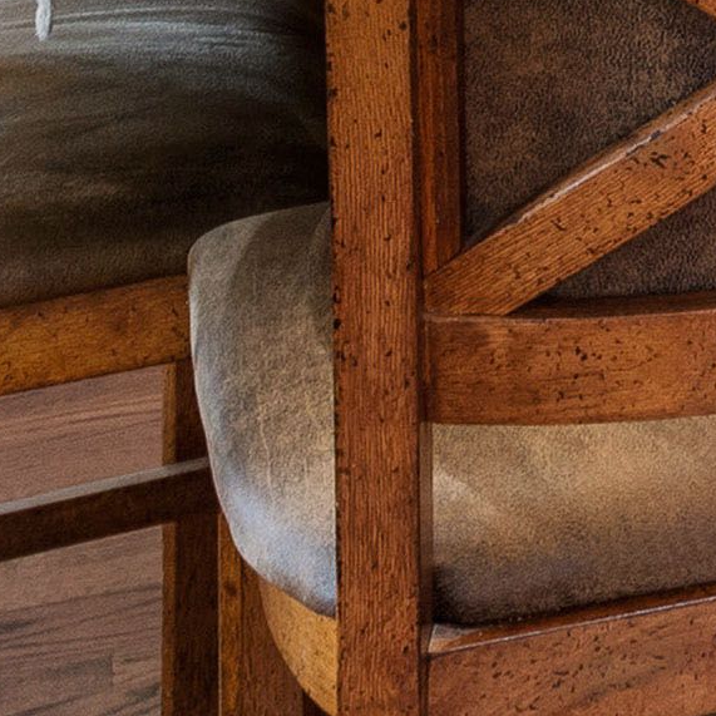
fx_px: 2902
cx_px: 1418
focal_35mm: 124
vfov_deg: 11.5
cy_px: -1017
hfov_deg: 12.4
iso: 100
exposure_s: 1
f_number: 8
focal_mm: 10
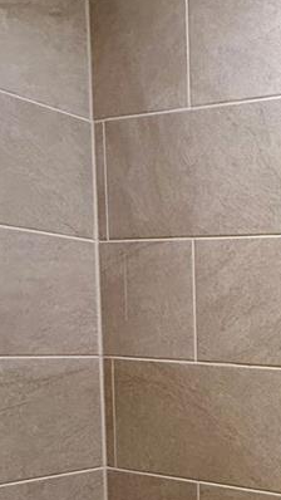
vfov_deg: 42.4
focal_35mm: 46
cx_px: 543
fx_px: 609
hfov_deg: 18.4
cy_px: 406
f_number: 2.2
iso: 200
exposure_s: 1/60
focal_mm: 2.22
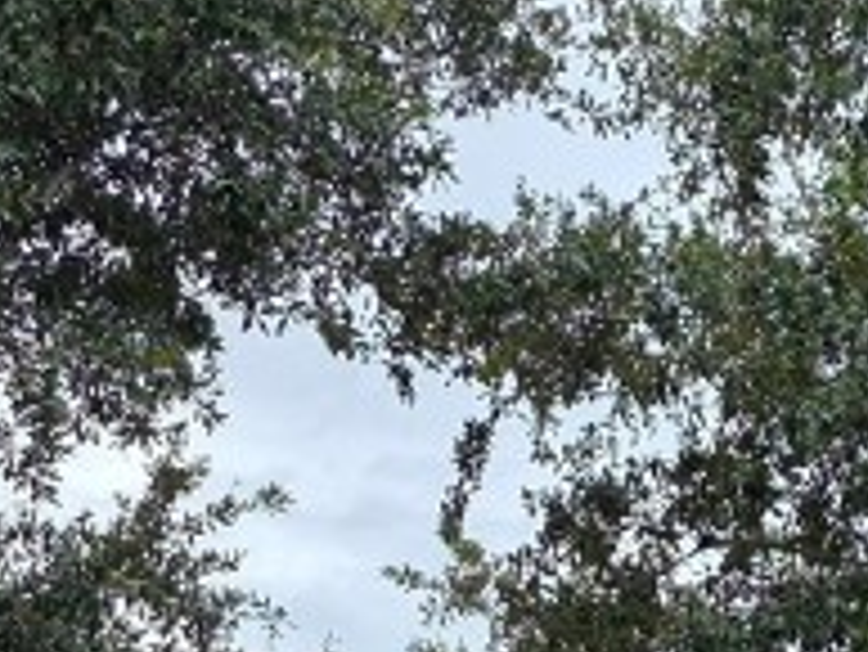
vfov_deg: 10.8
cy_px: 1416
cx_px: 1111
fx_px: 3061
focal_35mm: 122
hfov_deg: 15.4
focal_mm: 6.3
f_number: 1.7
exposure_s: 1/359
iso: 25
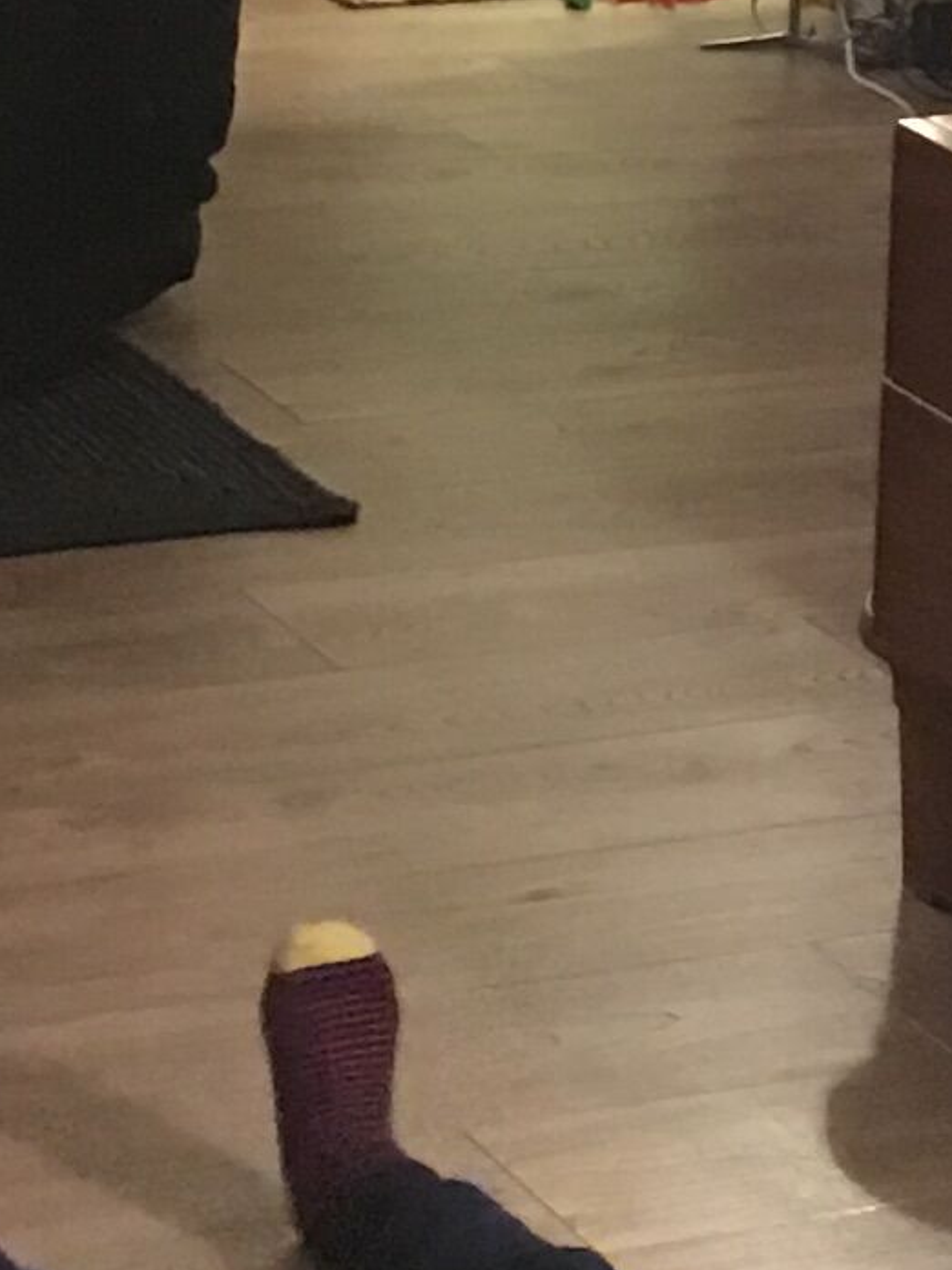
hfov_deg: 8.6
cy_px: 58
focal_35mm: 168
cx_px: 1386
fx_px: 6160
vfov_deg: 11.7
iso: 100
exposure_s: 1/8
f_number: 2.2
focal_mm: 4.15
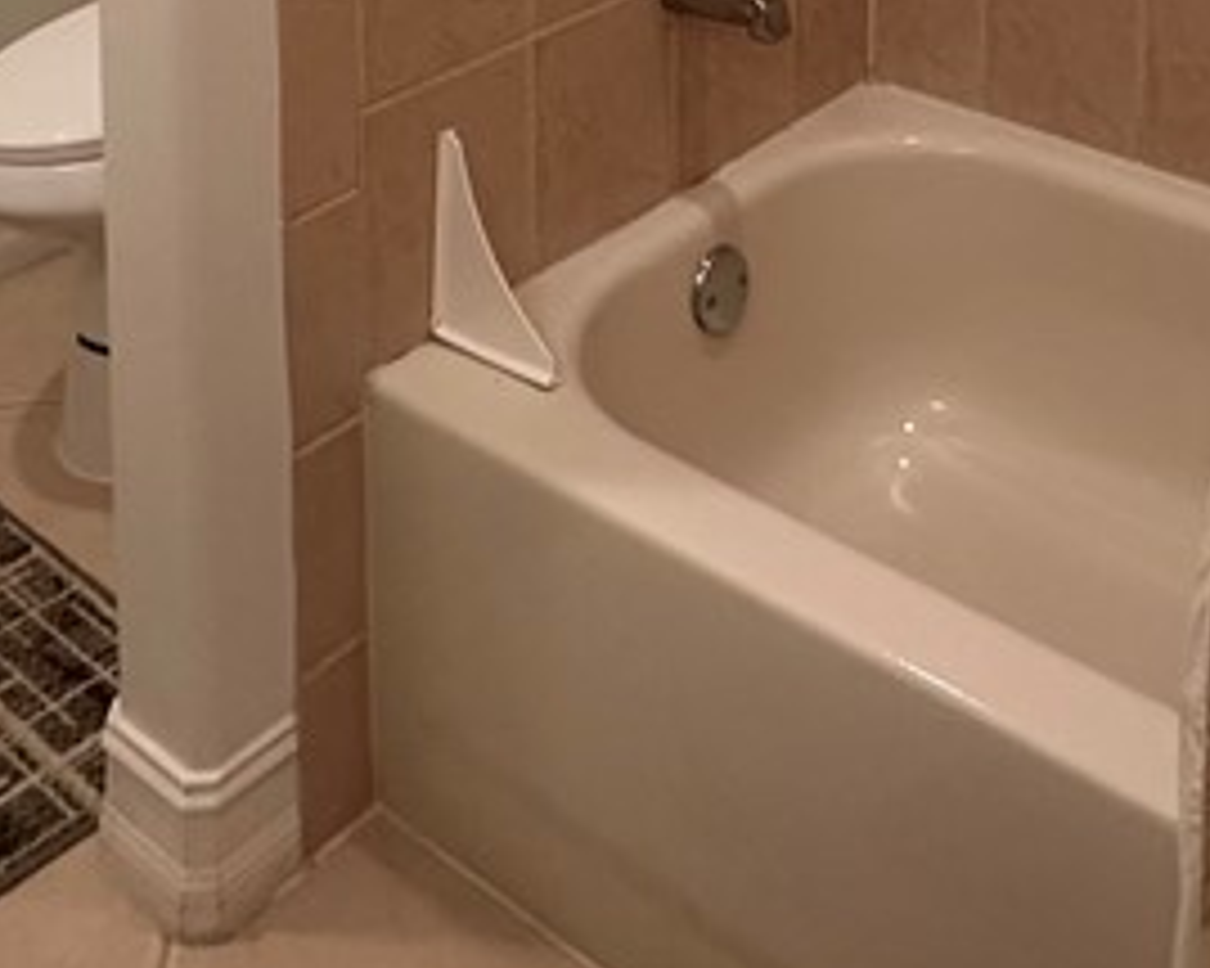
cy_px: -531
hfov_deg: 35.5
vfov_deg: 22.9
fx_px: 1862
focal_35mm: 52
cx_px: 855
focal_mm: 2.22
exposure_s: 1/60
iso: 200
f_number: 2.2
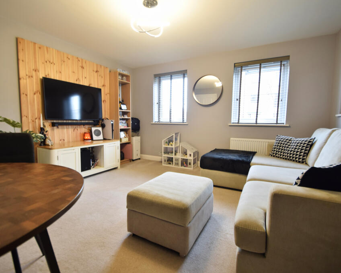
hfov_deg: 89.5
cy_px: 136
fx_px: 172
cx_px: 158
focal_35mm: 17
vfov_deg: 77.0
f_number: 3.5
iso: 360
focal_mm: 10
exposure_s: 1/15
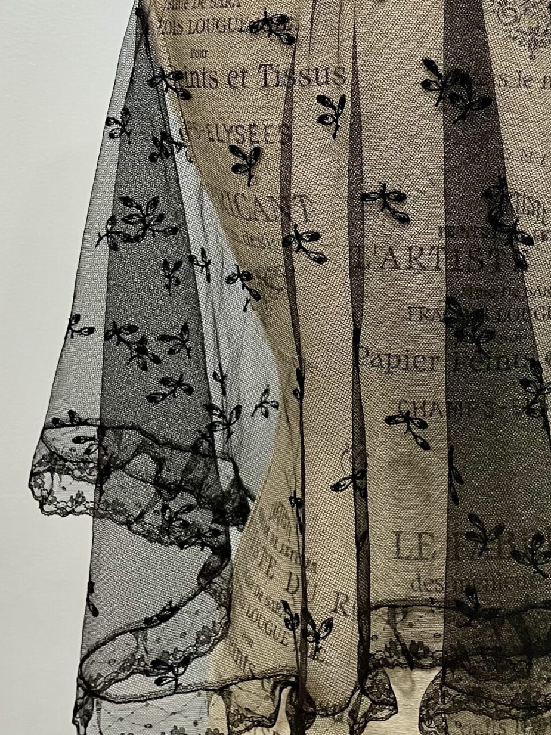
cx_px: 437
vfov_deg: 34.6
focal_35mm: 54
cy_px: 157
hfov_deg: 26.5
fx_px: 1147
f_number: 1.6
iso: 125
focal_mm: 5.1
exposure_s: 1/72
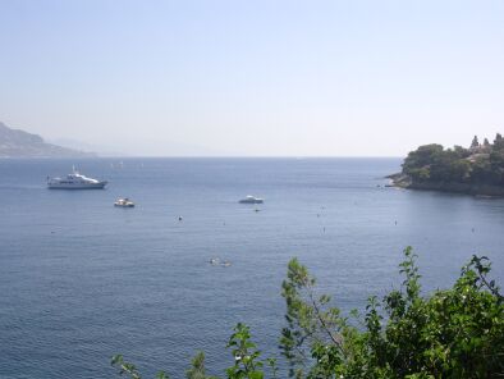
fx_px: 656
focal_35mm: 45
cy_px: 190
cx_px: 252
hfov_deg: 42.1
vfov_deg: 32.2
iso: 70
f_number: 5.8
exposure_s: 1/362
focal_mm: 6.7
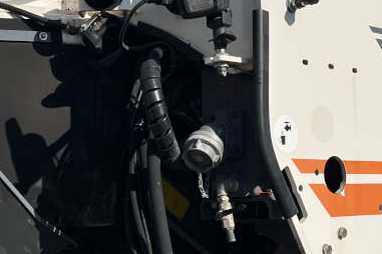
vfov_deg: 19.1
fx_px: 753
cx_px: 165
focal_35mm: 71
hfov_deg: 28.4
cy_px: 163
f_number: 1.5
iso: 50
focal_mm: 5.7
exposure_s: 1/11364
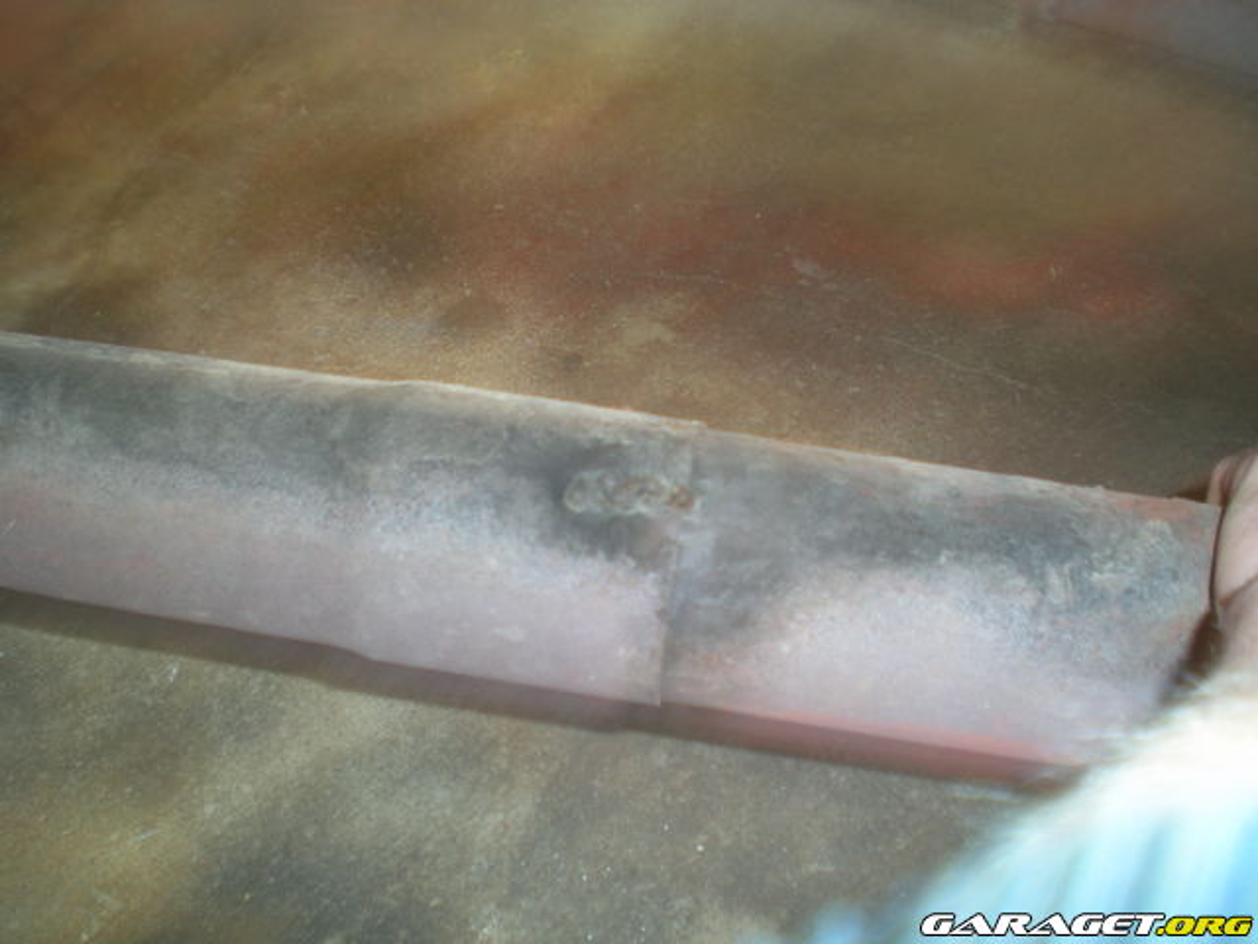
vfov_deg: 37.7
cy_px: 472
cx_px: 629
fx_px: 1381
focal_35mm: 38
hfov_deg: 49.0
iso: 50
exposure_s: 1/2
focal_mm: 6.3
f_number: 3.1
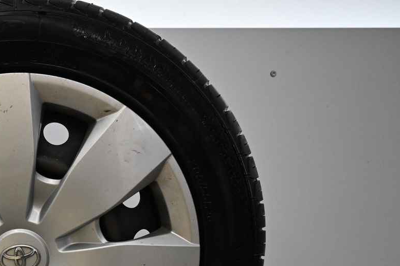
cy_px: 260
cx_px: 15
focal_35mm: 50
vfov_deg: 25.7
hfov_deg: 36.3
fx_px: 555
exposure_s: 1/125
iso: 1800
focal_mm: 16
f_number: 3.5
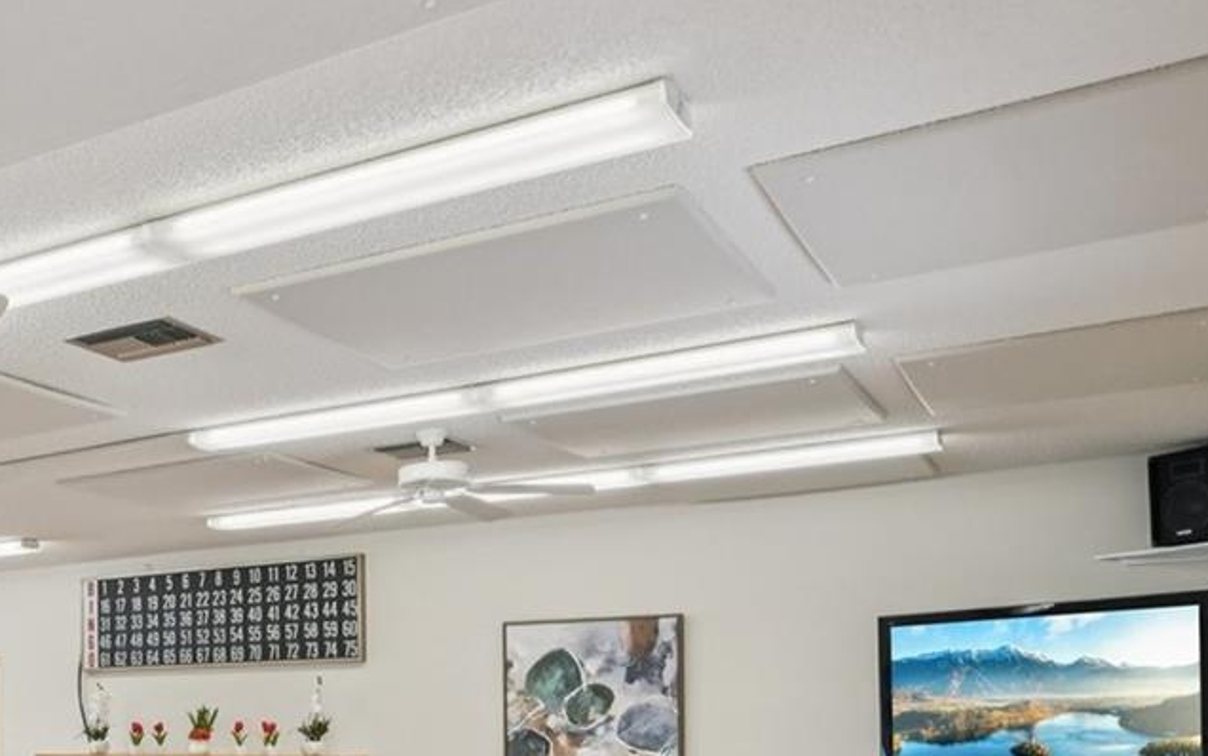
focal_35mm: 41
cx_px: -222
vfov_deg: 29.1
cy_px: 767
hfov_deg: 37.3
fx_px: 1350
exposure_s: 1/13
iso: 400
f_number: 8
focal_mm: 16
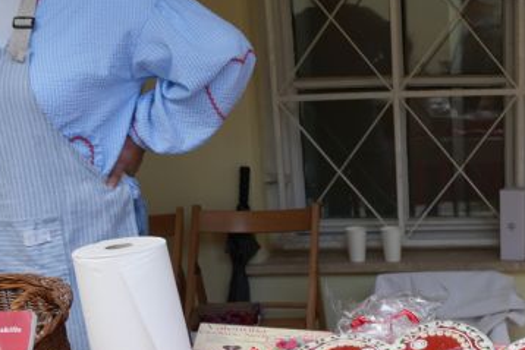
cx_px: 452
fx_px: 977
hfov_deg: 29.1
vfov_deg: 18.8
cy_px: 461
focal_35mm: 67
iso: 100
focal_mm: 24
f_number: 9
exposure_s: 1/50
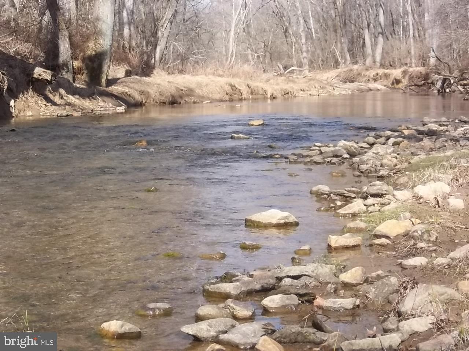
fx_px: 1206
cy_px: 176
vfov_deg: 16.6
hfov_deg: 22.0
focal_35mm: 89
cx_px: 234
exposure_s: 1/250
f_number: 4.18
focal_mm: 15.99
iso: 64
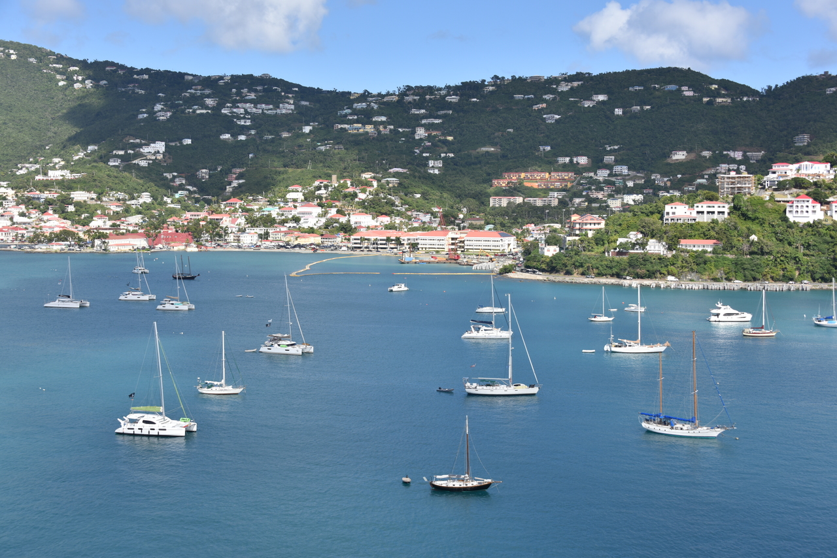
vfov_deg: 28.1
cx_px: 418
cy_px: 279
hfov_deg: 41.1
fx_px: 1116
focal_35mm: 48
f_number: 9
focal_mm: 48
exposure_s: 1/320
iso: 100
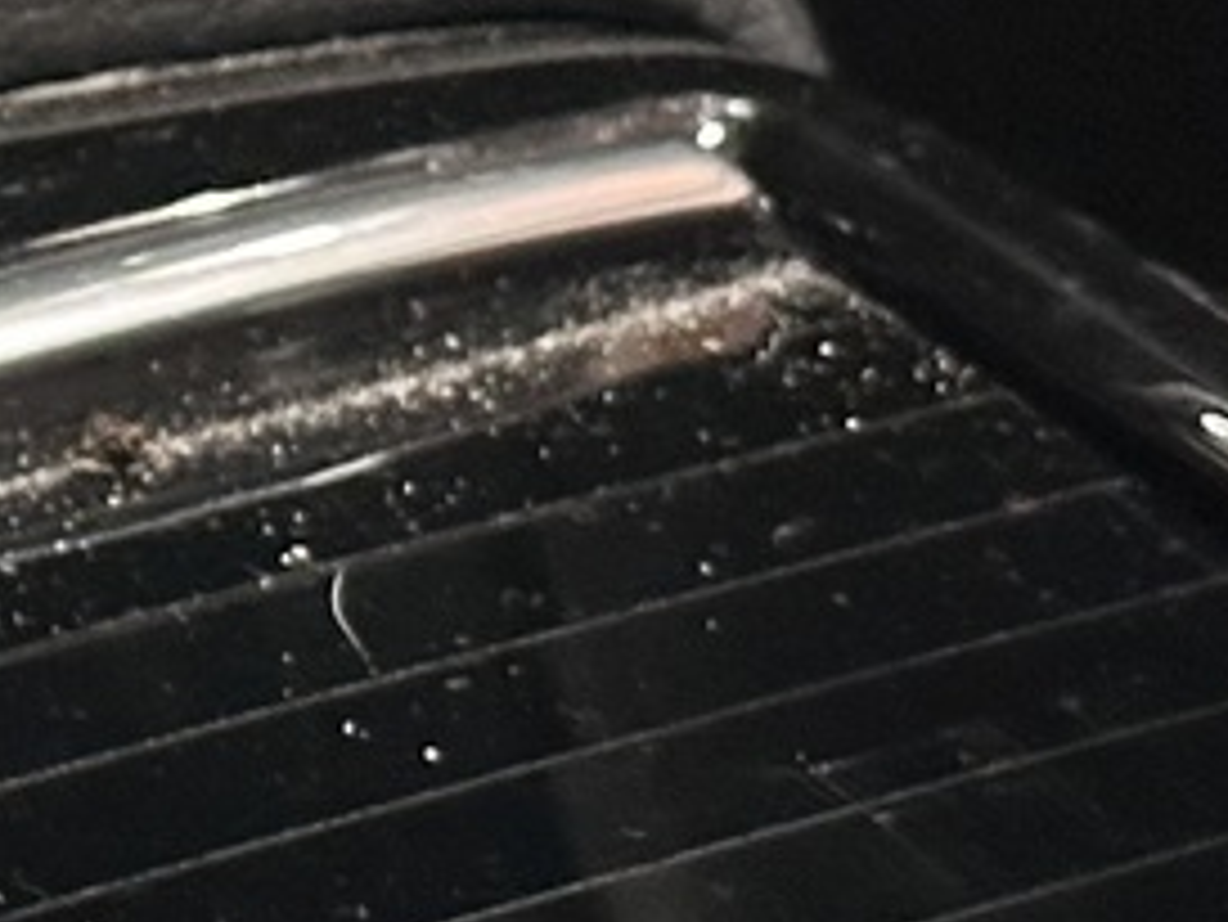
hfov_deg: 7.6
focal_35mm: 253
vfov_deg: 5.9
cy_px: 238
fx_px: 8979
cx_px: -837
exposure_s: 1/40
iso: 500
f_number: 1.78
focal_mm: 6.86
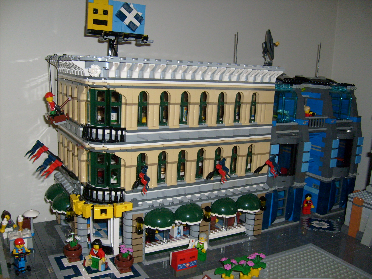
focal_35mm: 35
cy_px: 140
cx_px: 186
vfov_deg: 40.7
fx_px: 376
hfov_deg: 52.6
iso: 100
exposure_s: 1/45
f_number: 2.8
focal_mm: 5.8
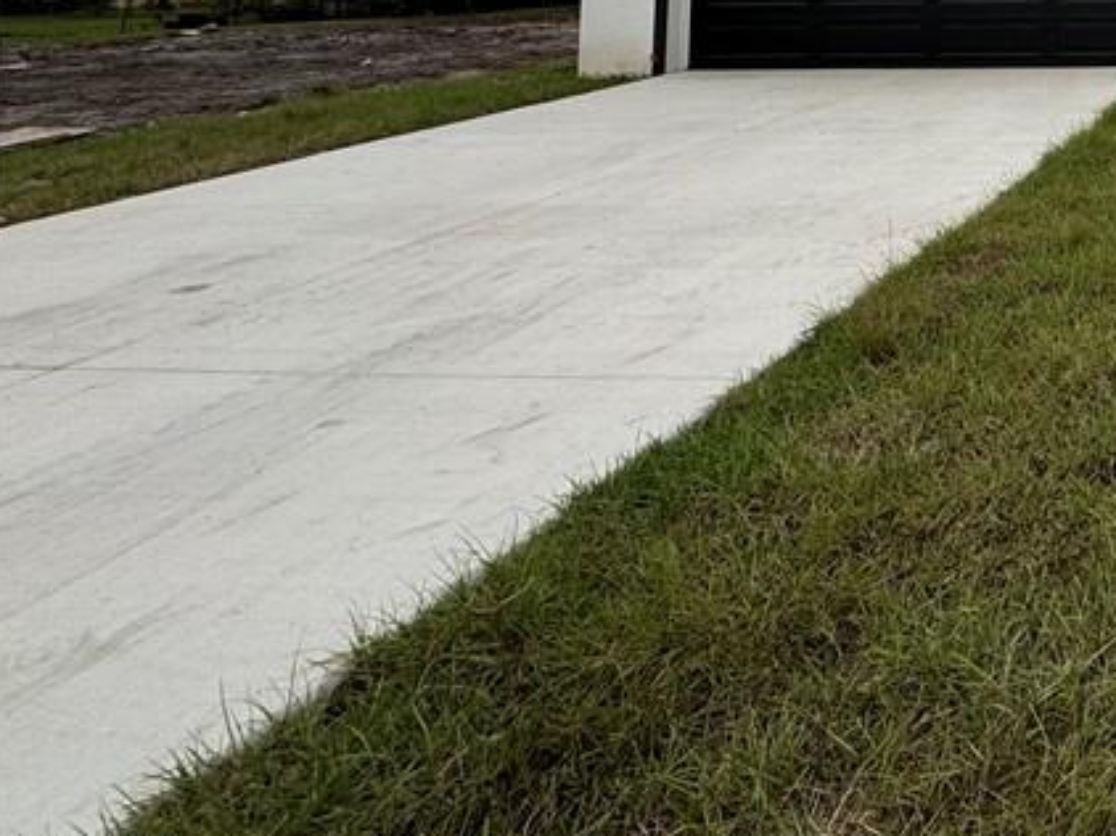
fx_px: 1096
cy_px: -140
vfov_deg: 34.4
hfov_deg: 39.1
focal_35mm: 34
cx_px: 1343
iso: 40
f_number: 2.2
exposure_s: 1/173
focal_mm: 2.22
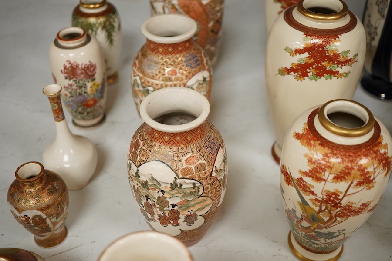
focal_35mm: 45
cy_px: 130
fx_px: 490
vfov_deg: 29.9
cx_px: 196
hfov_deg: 43.6
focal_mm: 30
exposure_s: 1/160
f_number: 5
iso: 1250
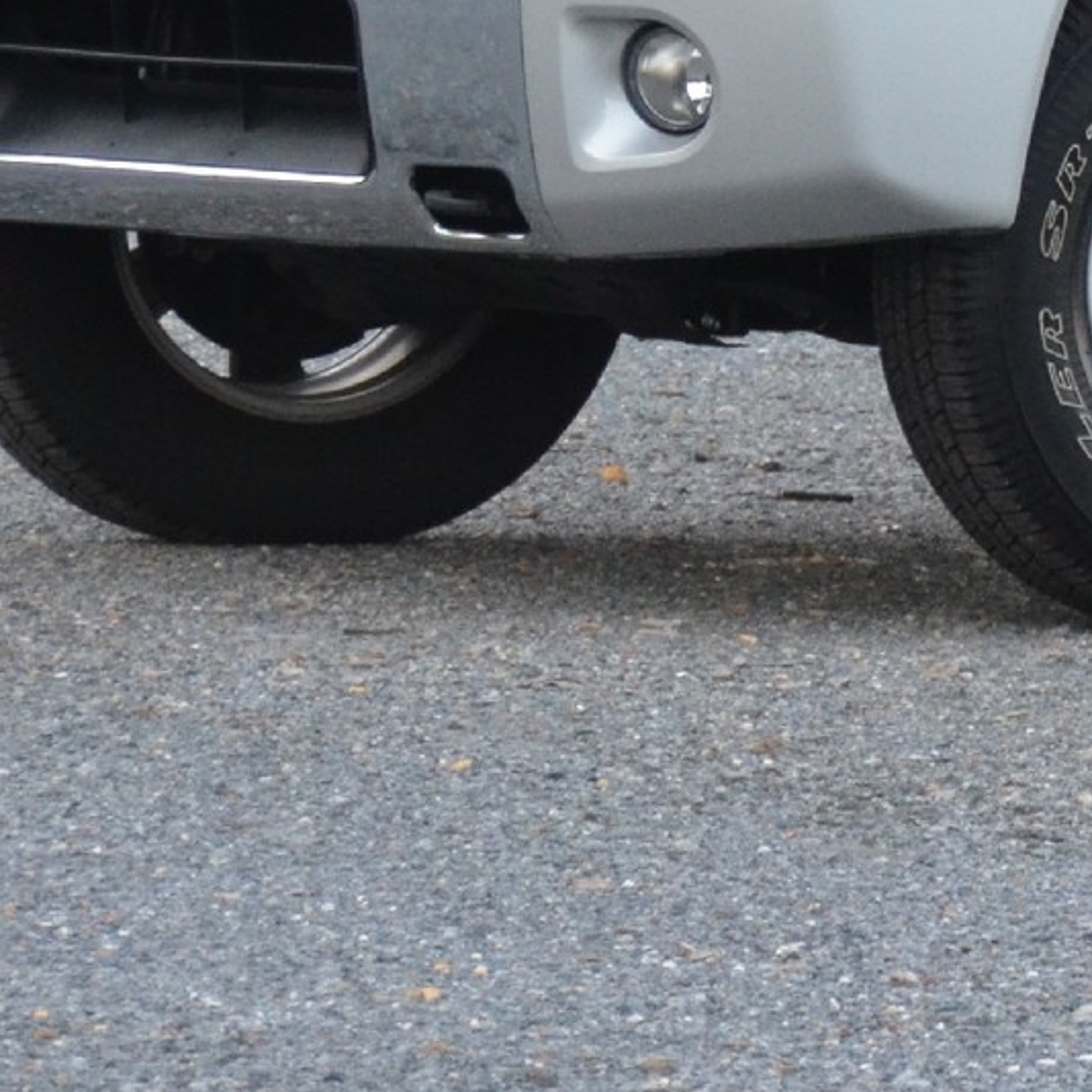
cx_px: 1885
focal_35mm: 447
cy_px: -407
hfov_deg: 3.9
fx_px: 15953
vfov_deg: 3.9
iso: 1600
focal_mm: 75
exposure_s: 1/500
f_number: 5
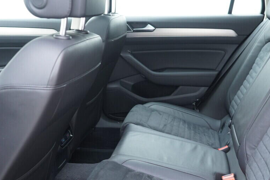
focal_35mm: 48
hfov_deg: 40.8
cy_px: 115
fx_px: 360
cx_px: 170
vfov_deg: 28.0
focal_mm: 24
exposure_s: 1/40
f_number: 2.8
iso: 640
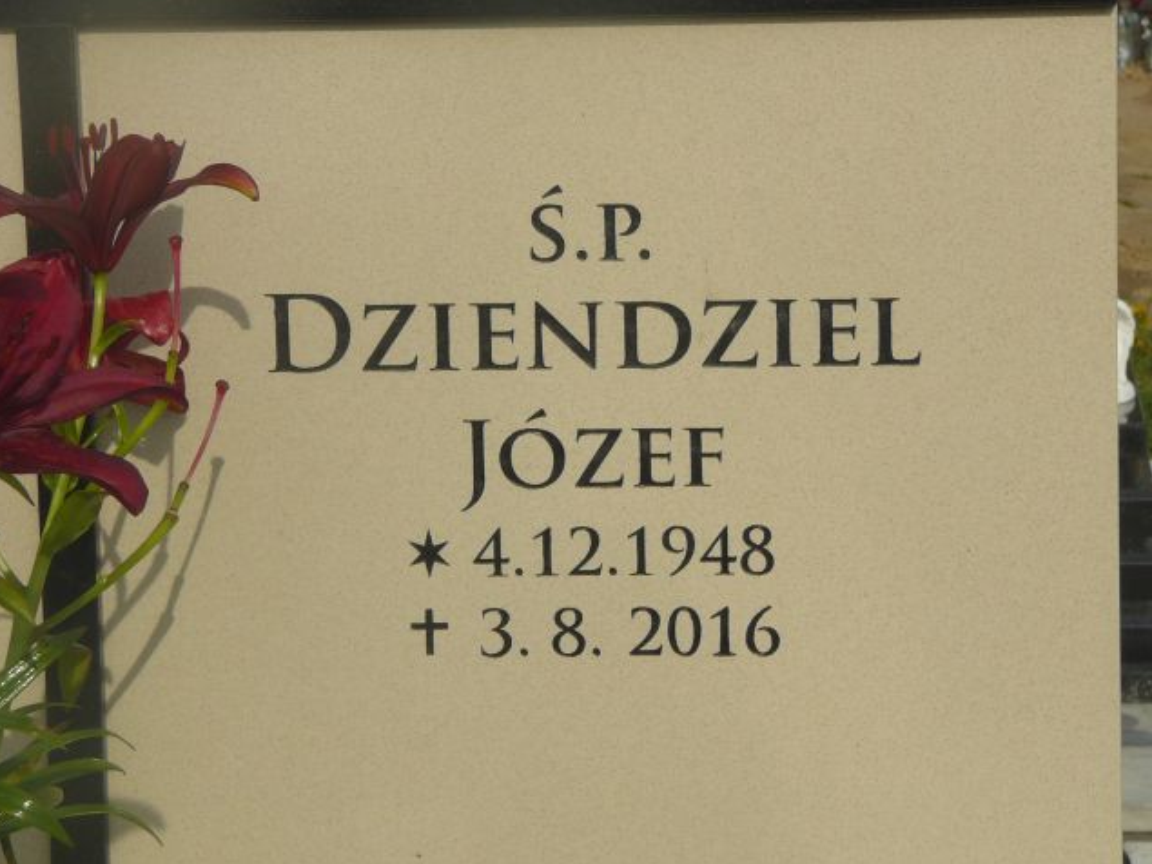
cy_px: 434
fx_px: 4292
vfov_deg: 11.5
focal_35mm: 129
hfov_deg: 15.3
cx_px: 573
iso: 80
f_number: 6.3
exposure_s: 1/500
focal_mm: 19
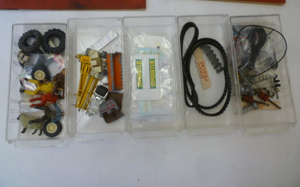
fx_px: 253
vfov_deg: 40.5
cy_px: 78
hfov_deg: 61.2
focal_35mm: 31
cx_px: 150
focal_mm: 5.2
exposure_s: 1/30
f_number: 3.3
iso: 125
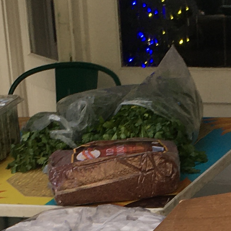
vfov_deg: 10.4
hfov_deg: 11.0
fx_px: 1200
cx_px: 184
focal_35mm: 159
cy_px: 395
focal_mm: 4.15
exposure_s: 1/60
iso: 25
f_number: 2.2
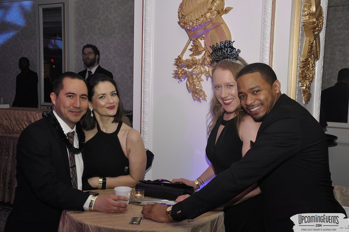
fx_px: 436
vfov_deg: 29.8
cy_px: 116
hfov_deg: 43.7
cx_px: 174
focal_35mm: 45
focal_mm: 30
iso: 400
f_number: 5
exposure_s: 1/60
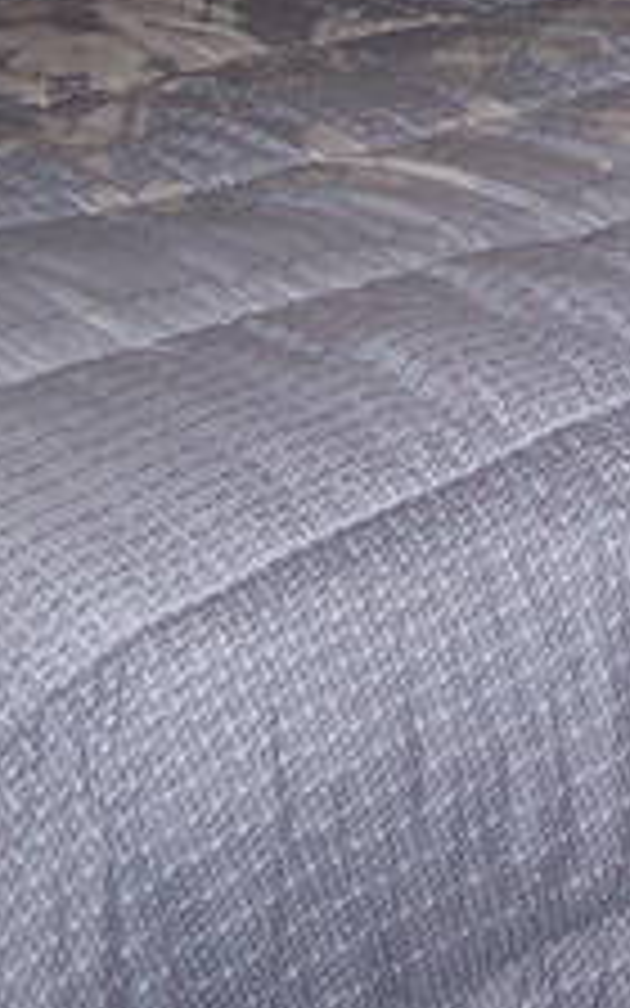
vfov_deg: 14.3
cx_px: 1166
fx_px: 3901
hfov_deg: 8.8
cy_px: -216
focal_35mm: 142
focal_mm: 6.3
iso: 140
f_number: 2.8
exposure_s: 1/60
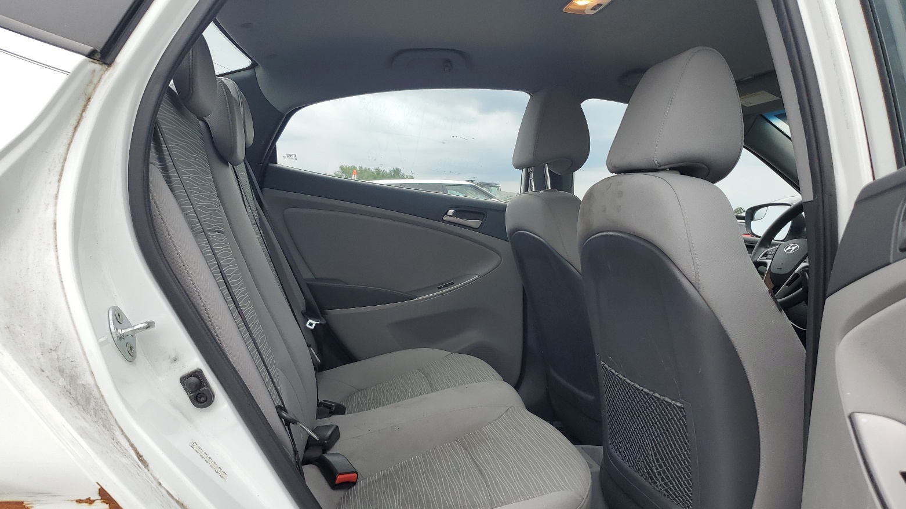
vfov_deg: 40.1
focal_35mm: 29
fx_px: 697
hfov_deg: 66.1
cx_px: 460
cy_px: 287
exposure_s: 1/833
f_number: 1.5
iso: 50
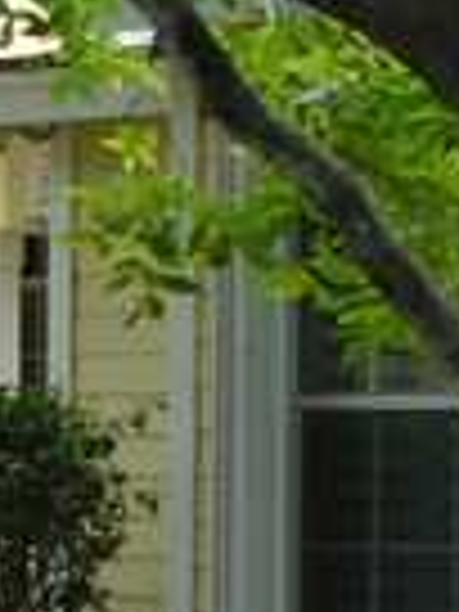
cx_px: -238
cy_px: 464
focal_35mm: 165
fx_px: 2917
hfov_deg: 8.8
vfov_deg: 11.9
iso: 80
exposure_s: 1/100
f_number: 2.8
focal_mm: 5.2
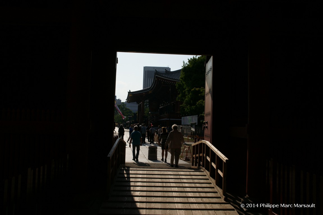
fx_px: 269
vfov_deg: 43.6
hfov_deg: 61.9
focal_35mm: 30
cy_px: 108
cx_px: 162
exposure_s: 1/1000
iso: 400
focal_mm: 30
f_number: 13
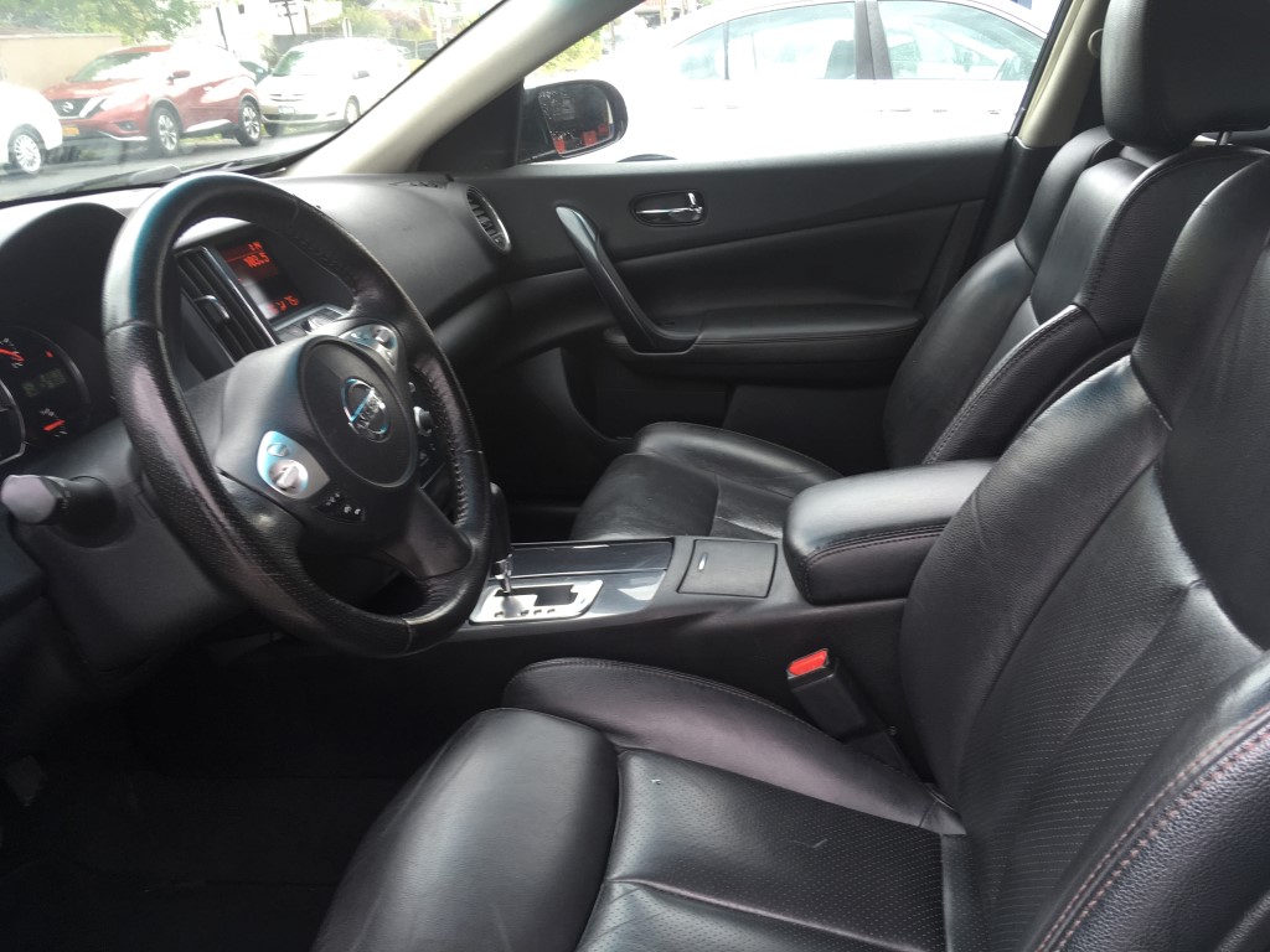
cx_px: 635
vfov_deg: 48.2
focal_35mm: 29
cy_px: 476
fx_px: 1064
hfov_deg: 61.7
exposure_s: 1/60
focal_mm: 4.15
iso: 25
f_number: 2.2
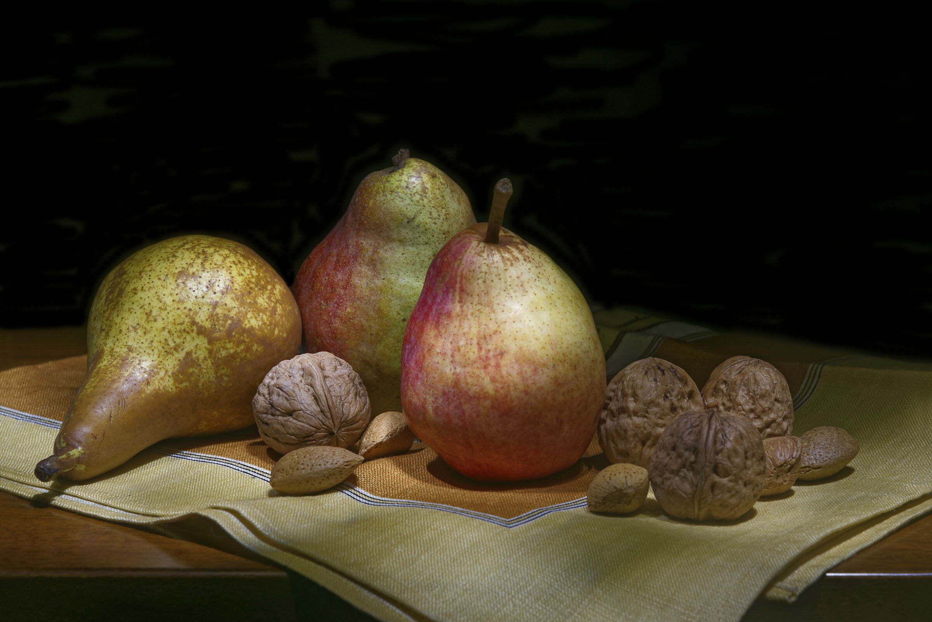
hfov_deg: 19.4
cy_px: 311
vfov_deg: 13.1
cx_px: 466
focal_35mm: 105
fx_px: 2719
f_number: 13
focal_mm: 105
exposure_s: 30
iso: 200
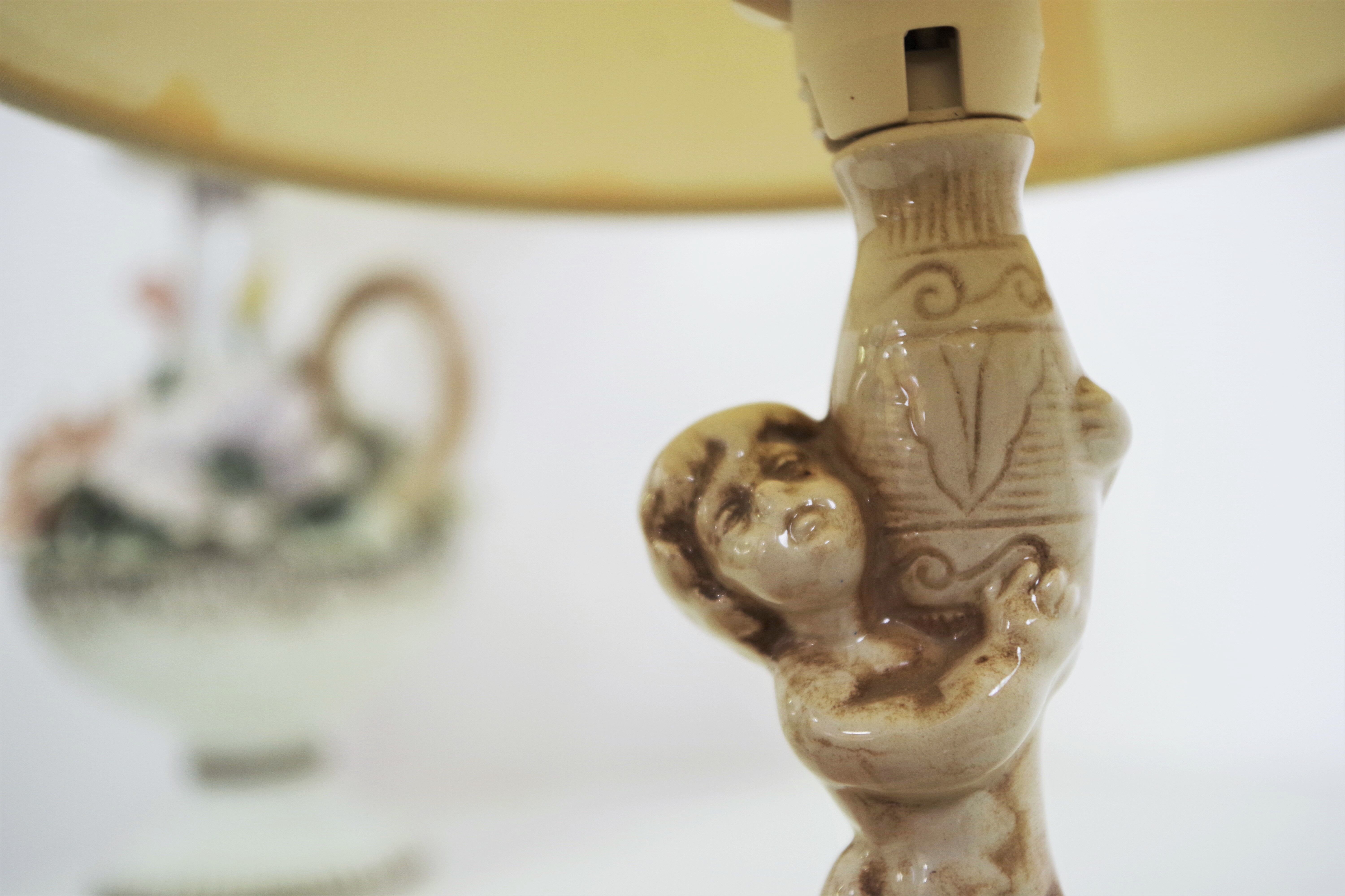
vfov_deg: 29.2
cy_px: 448
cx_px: 672
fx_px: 1718
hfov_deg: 42.7
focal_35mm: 46
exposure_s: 1/60
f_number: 4
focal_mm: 30.63
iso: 400
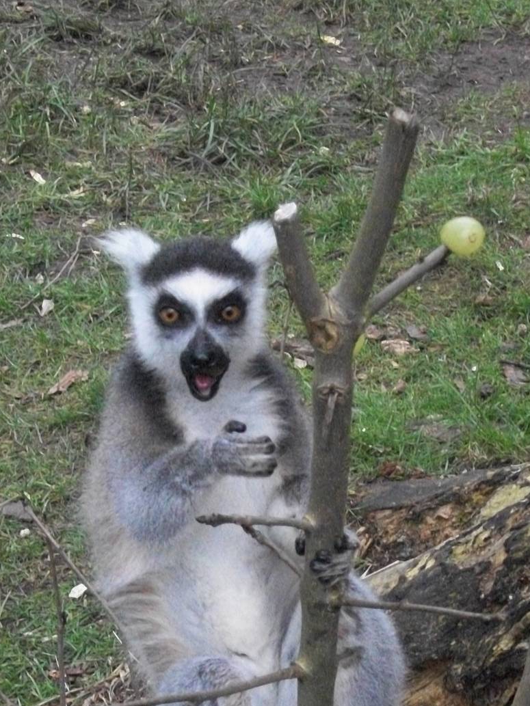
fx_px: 1959
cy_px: 491
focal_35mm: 96
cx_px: 279
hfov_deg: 15.4
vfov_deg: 20.3
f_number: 4.1
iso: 800
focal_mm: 11
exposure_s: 1/250
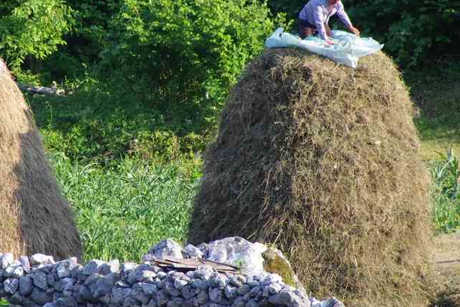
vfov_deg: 2.3
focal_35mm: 588
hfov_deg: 3.5
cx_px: 151
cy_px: 134
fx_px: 7515
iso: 3200
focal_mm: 250
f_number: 9
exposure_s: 1/320
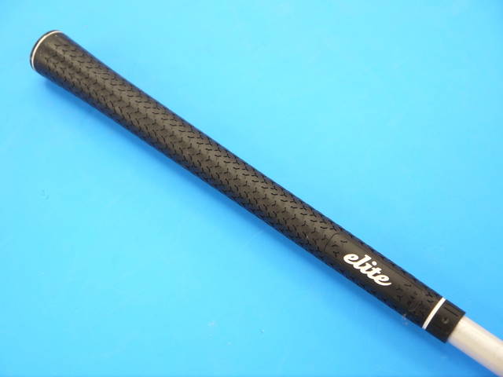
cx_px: 252
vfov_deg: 26.1
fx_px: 814
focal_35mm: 56
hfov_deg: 34.3
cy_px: 188
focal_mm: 28
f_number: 4.8
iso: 500
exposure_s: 1/60
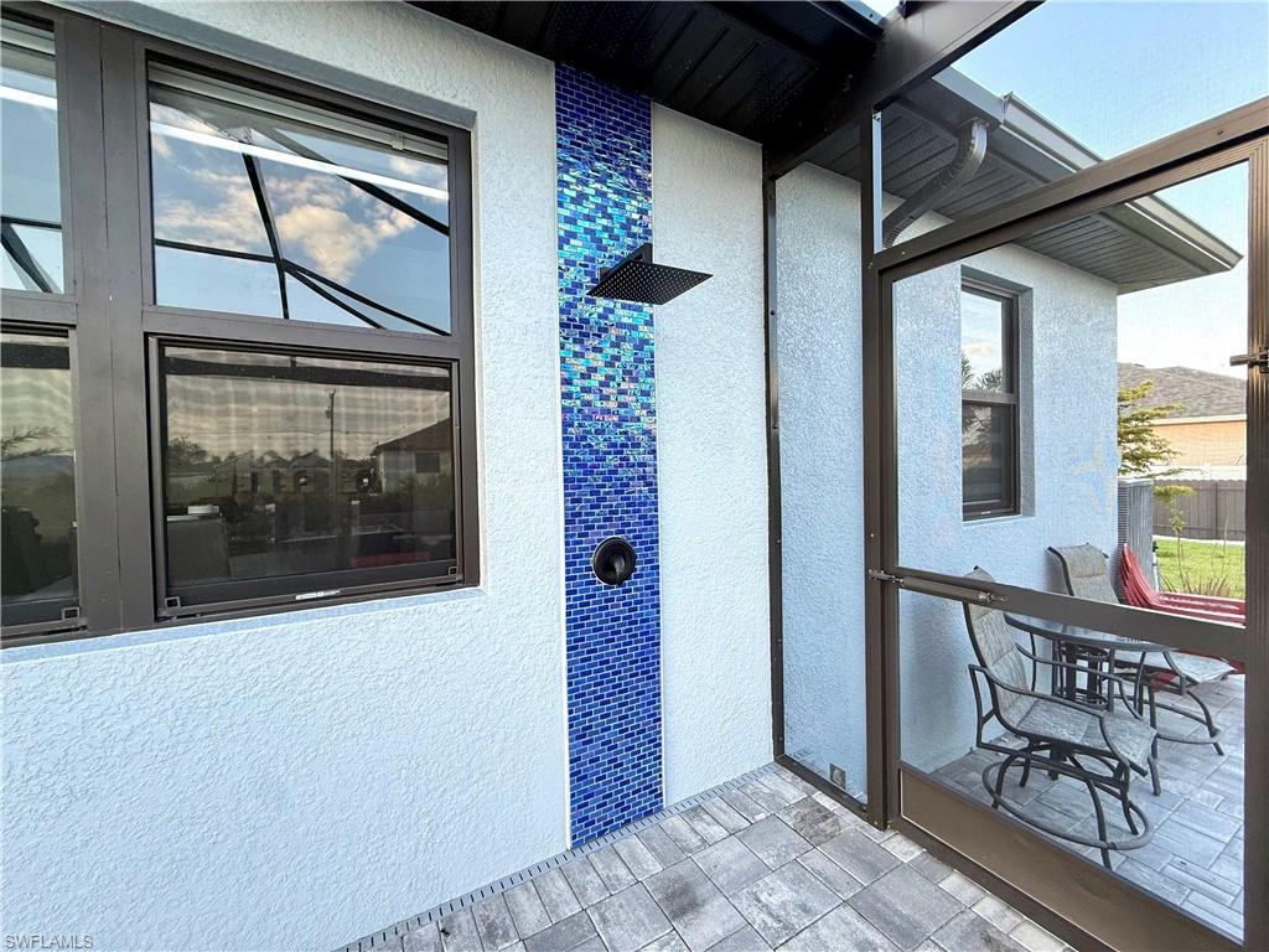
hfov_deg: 102.1
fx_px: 513
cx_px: 634
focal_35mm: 14
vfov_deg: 85.7
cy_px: 476
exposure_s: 1/99
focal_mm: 2.22
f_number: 2.2
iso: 64
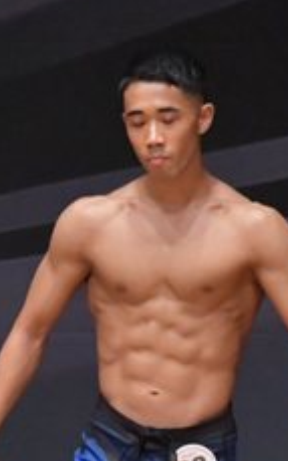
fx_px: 13006
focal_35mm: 1035
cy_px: 465
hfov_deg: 1.3
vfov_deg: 2.0
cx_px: 1
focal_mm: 200
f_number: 5.6
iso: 6400
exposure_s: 1/400
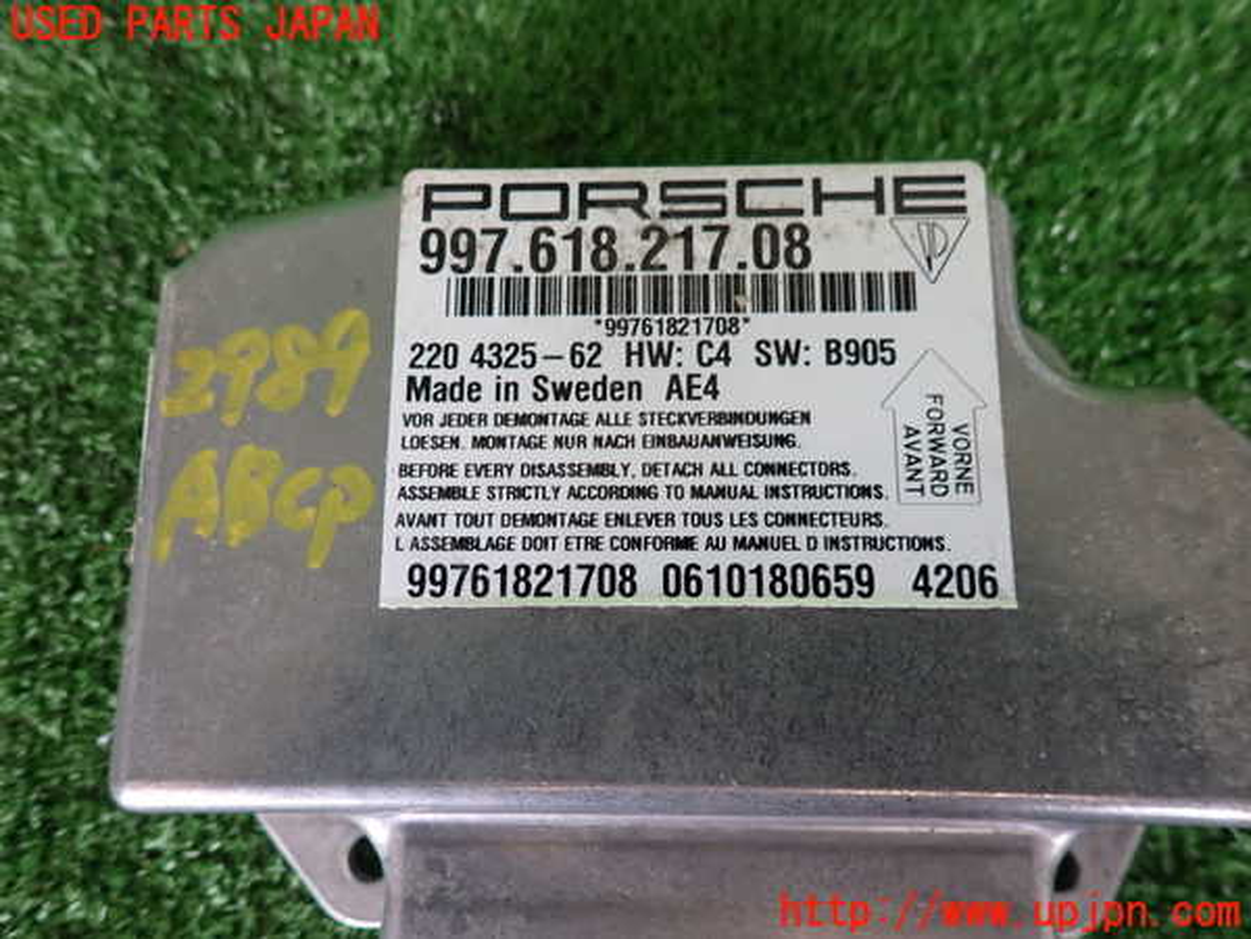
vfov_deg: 54.9
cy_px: 470
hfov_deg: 69.4
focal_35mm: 25
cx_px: 626
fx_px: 903
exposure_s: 1/60
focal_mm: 4.5
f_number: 2
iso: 200
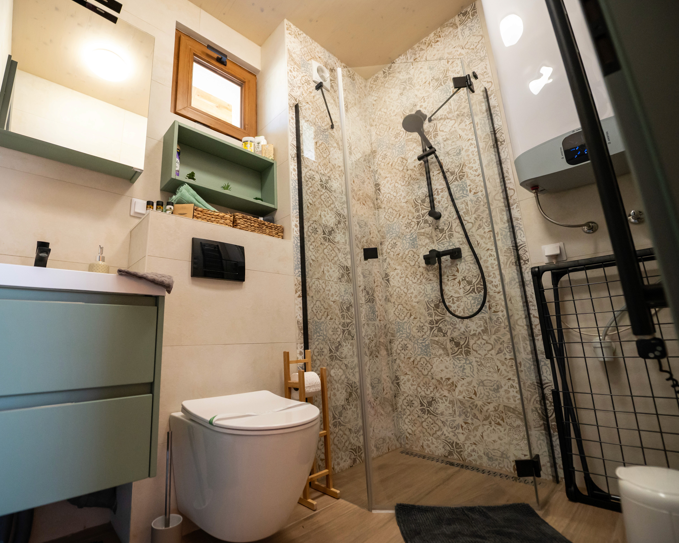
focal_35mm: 16
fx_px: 322
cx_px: 292
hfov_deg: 92.5
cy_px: 274
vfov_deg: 80.4
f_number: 3.5
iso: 4000
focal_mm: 14
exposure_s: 1/800
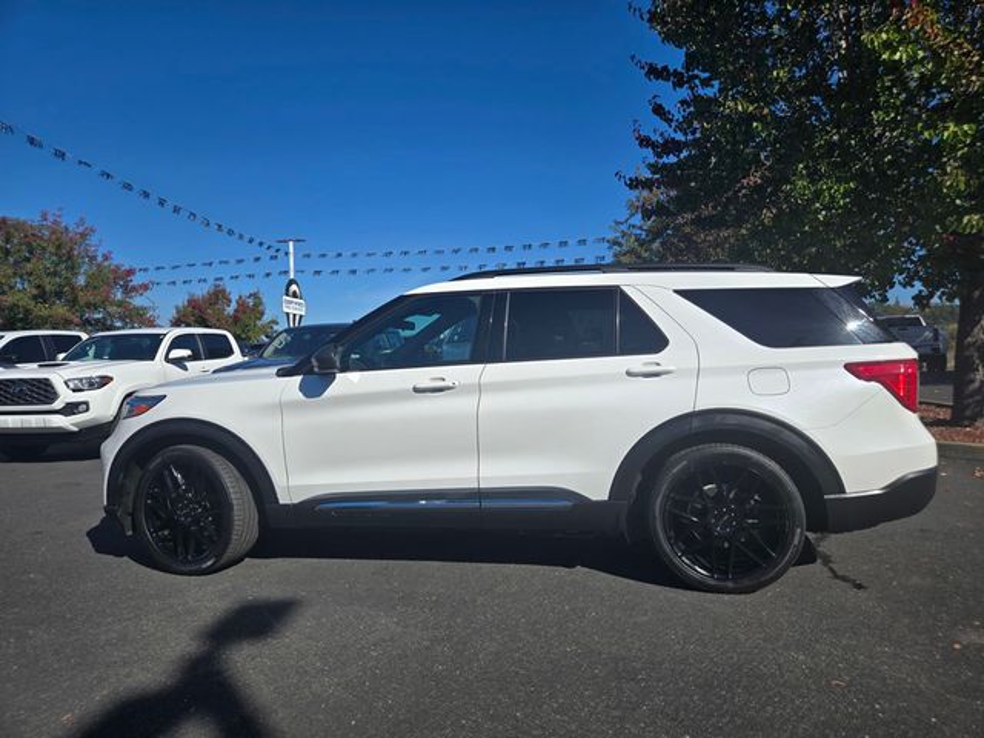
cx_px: 492
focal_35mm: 23
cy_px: 369
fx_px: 654
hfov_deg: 73.9
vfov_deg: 58.9
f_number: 1.8
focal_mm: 5.4
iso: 25
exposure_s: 1/2797
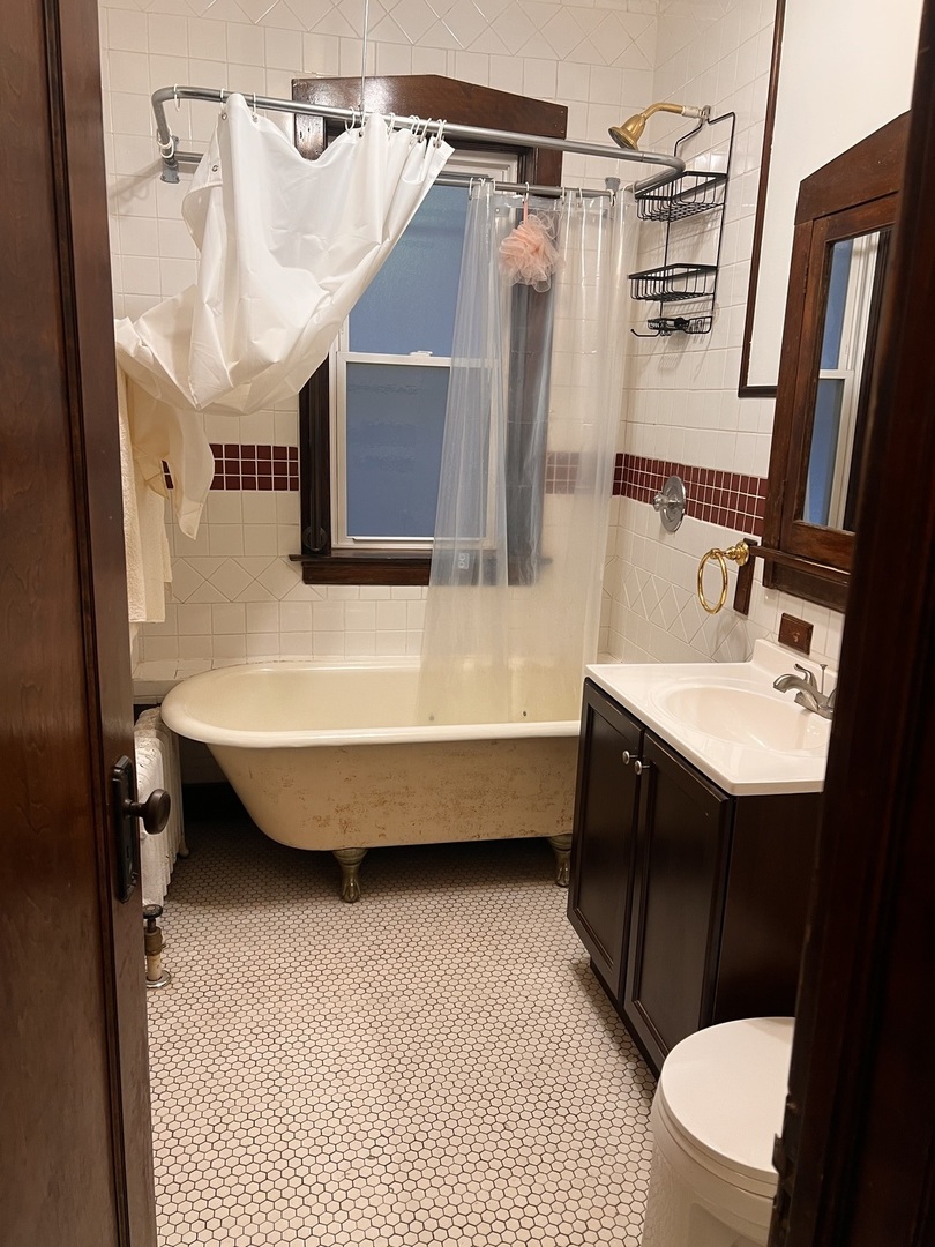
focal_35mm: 26
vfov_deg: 67.3
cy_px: 624
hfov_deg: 53.1
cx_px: 468
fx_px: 936
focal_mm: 5.7
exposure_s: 1/60
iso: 80
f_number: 1.5
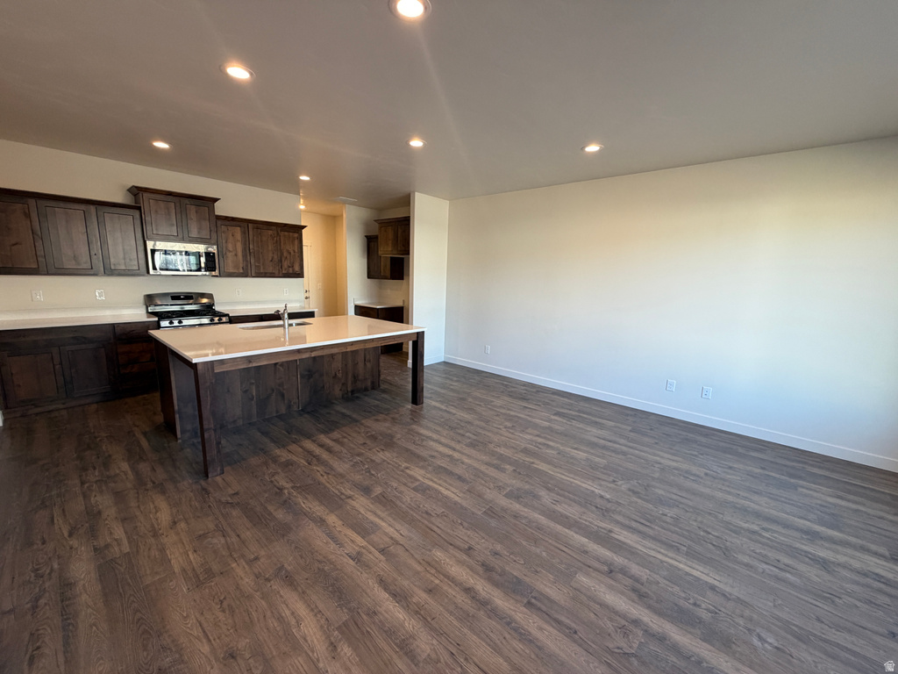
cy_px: 337
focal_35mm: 14
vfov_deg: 85.7
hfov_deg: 102.1
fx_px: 363
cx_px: 449
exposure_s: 1/120
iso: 200
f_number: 2.2
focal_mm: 2.22
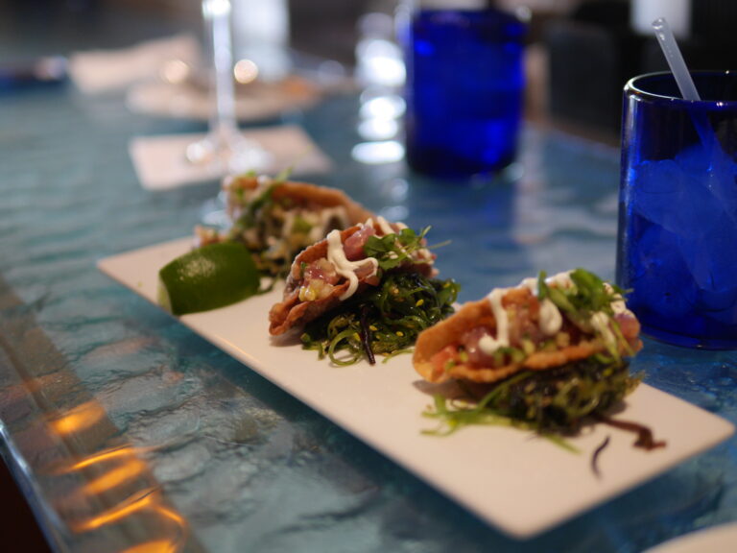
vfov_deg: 29.1
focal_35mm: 50
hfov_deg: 38.2
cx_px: 368
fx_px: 1065
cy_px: 276
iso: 640
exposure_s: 1/125
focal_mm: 25
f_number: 1.4
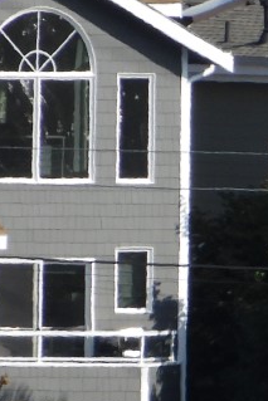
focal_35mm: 4220
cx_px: 838
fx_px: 47069
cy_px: 480
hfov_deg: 0.3
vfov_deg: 0.5
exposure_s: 1/500
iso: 100
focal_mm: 161.2
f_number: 5.6
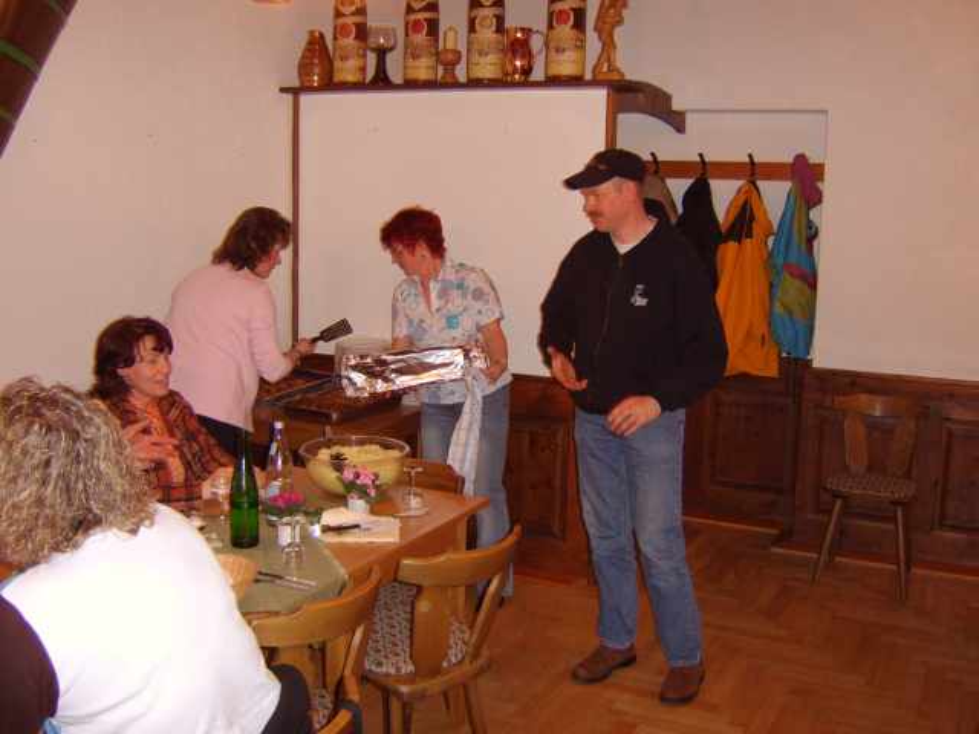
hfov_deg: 58.4
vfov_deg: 45.4
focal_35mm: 31
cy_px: 367
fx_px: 877
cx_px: 490
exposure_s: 1/30
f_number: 2.7
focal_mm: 8.13
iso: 141
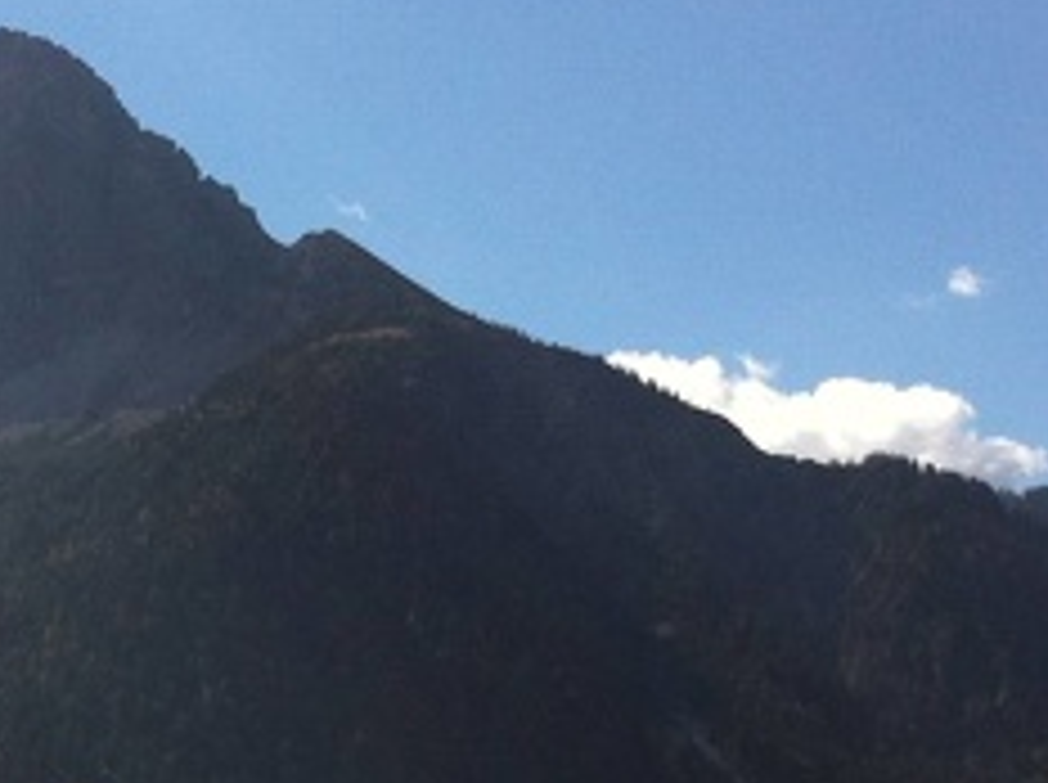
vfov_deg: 12.4
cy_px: 547
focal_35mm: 119
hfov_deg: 16.5
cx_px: 243
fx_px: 3597
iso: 80
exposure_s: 1/1588
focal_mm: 3.85
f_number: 2.8
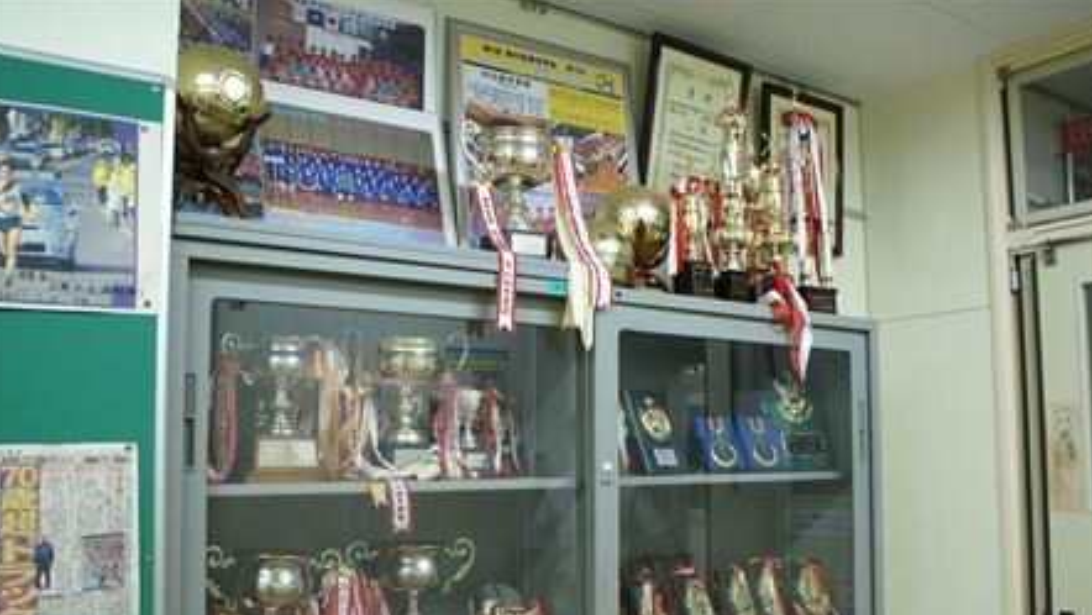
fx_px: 927
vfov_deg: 36.6
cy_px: 366
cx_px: 539
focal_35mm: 32
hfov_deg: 61.0
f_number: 4
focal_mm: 20
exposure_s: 1/40
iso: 320
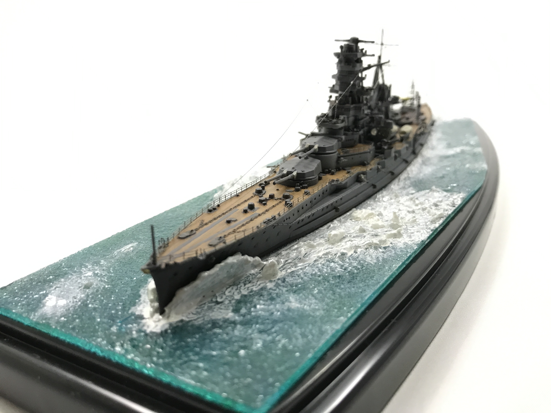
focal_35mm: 28
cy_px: 206
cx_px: 276
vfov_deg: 49.7
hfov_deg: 63.4
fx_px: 446
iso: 40
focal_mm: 3.99
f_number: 1.8
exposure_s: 1/20
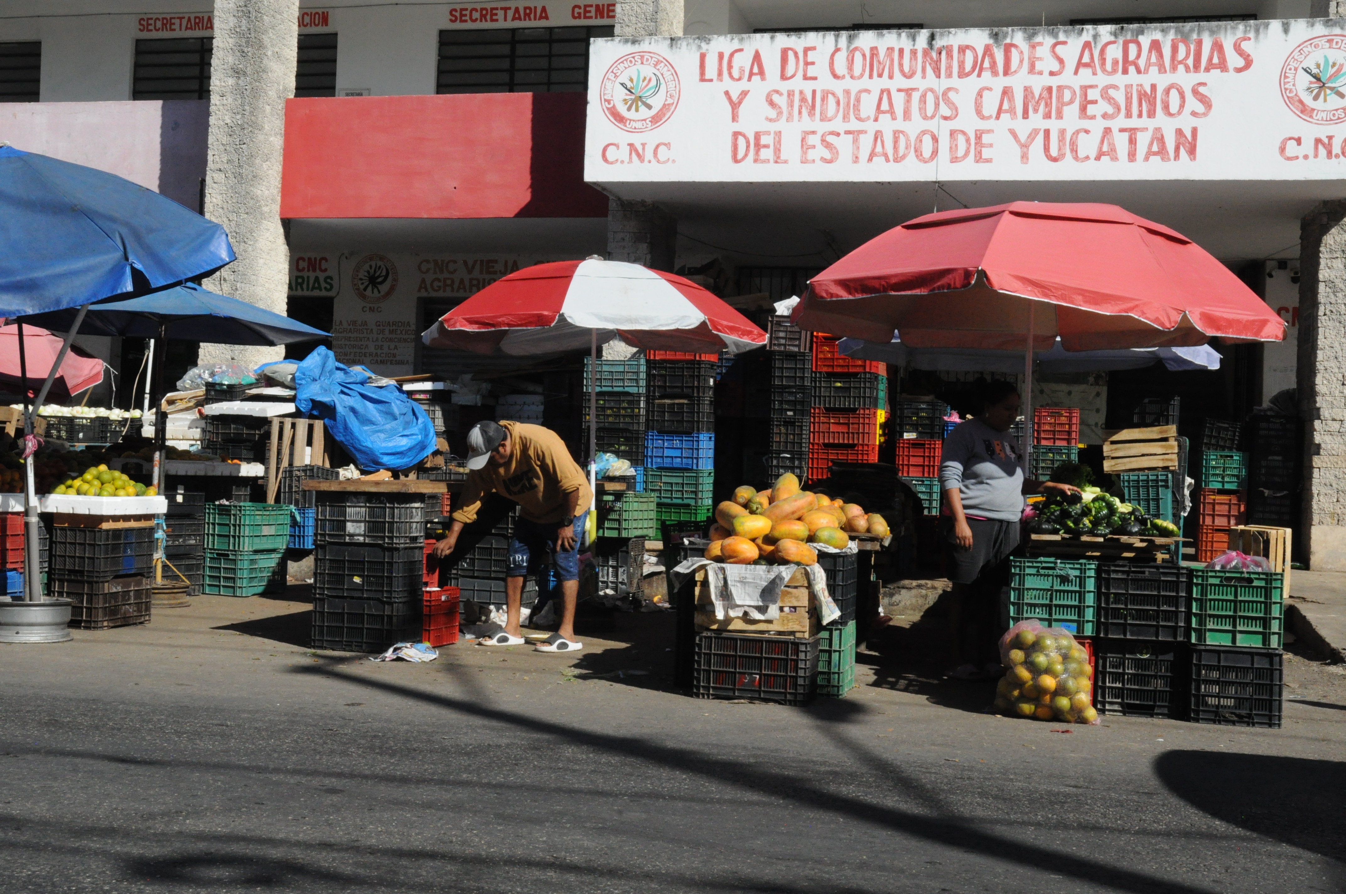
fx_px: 1624
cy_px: 447
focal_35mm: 44
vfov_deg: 30.8
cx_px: 673
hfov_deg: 45.0
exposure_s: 1/1000
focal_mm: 29
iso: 1600
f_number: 18
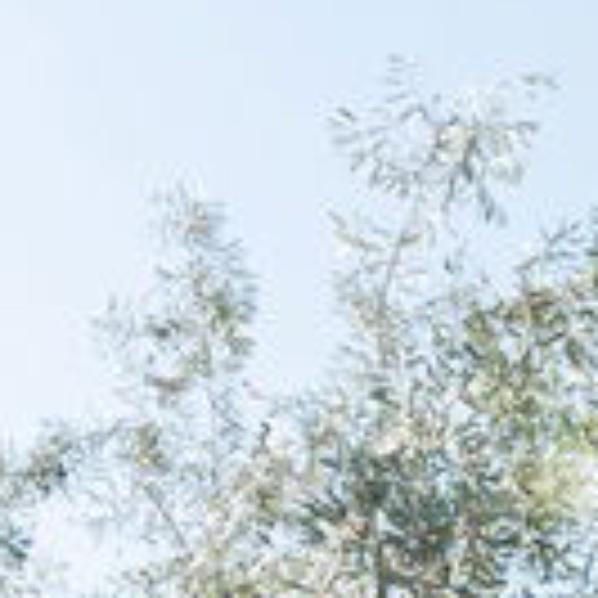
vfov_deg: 13.7
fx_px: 2443
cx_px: 1061
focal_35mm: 125
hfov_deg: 12.7
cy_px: 668
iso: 400
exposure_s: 1/60
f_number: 18
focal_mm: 28
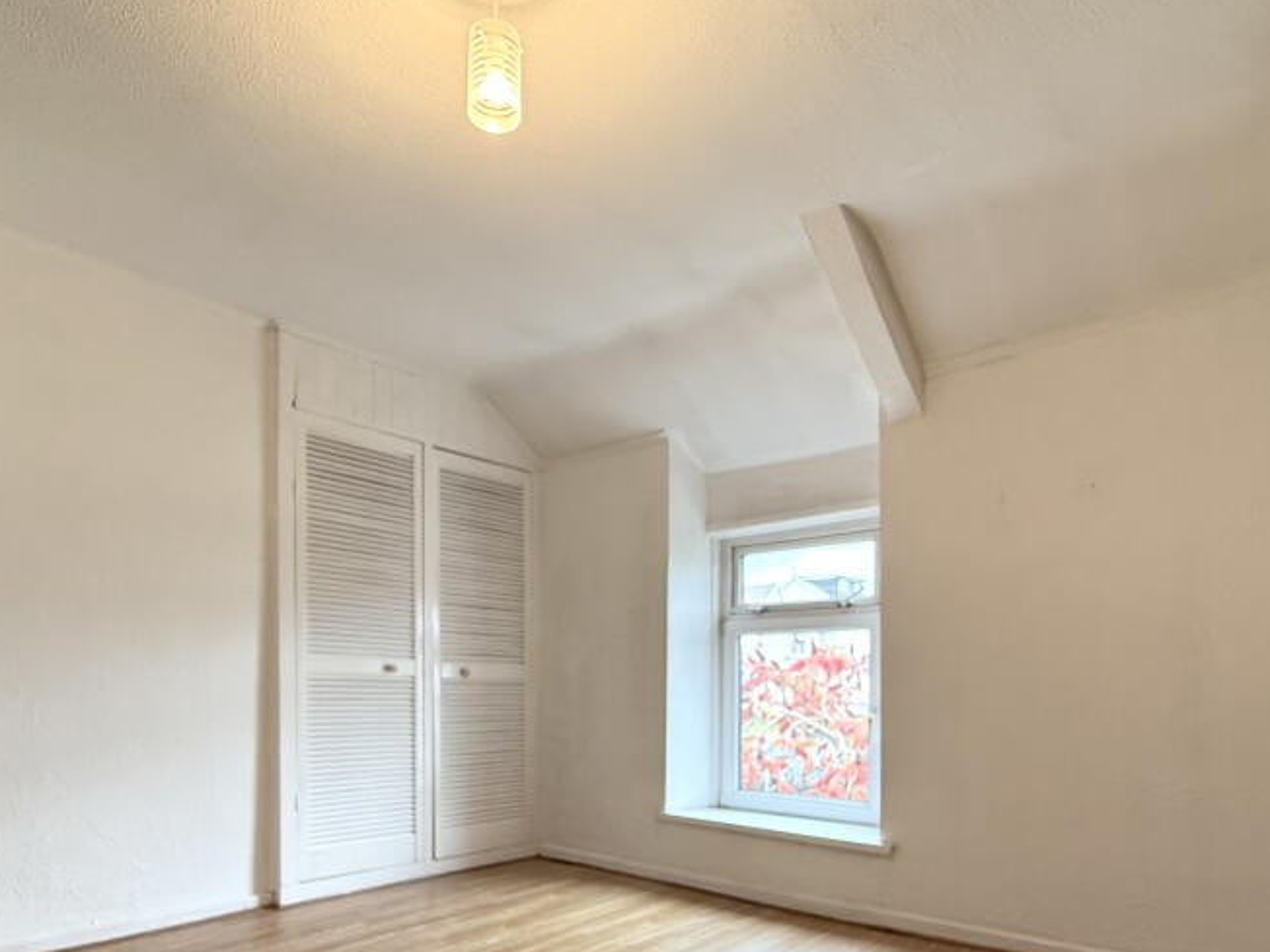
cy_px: 707
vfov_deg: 58.1
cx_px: 643
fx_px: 807
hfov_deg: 76.4
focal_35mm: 22
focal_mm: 2.22
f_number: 2.2
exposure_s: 1/100
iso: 250
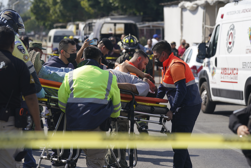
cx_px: 130
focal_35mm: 134
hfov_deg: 15.3
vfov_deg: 10.2
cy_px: 87
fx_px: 934
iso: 200
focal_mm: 124
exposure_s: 1/1250
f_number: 4
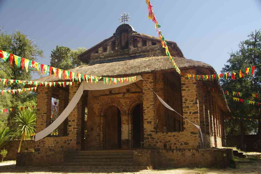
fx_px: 293
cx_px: 130
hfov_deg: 48.1
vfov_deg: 33.1
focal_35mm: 40
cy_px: 87
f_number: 8
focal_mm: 26.9
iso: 200
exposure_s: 1/50
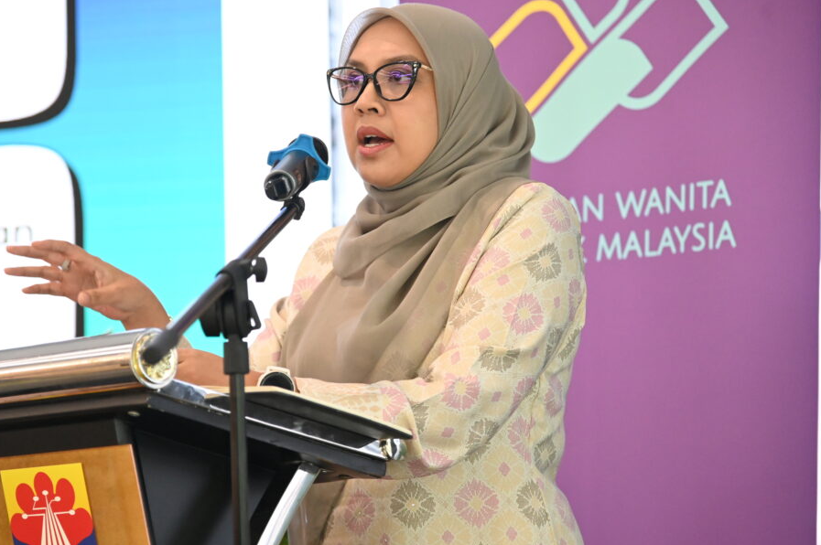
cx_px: 385
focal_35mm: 137
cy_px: 281
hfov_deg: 15.0
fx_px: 3121
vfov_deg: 10.0
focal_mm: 120
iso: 5000
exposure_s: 1/250
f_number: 4
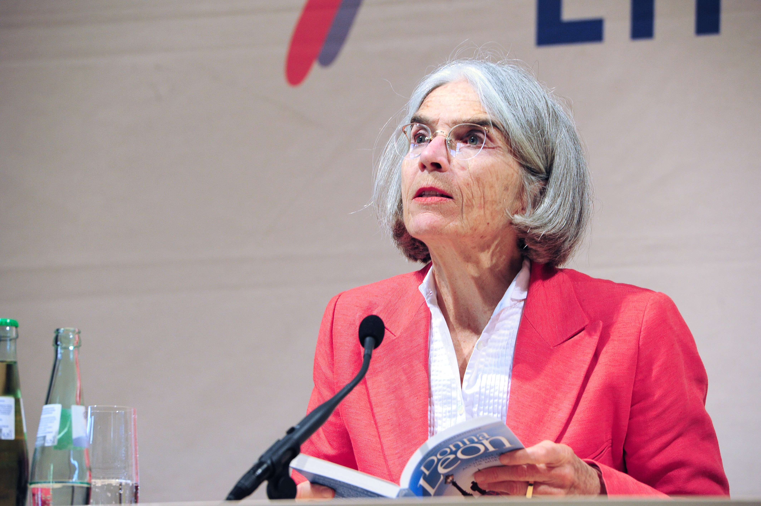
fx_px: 4225
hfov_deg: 10.3
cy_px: 253
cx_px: 380
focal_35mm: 200
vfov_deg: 6.9
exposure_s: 1/125
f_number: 6.3
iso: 1600
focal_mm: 200
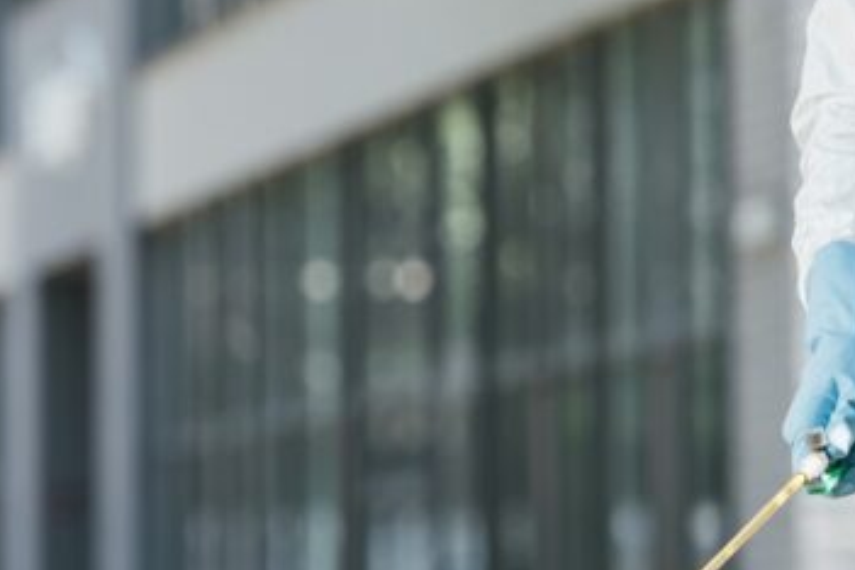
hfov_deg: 4.6
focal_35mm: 452
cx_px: 636
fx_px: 10734
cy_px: 196
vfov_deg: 3.0
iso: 320
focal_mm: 155
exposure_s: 1/500
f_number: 4.5
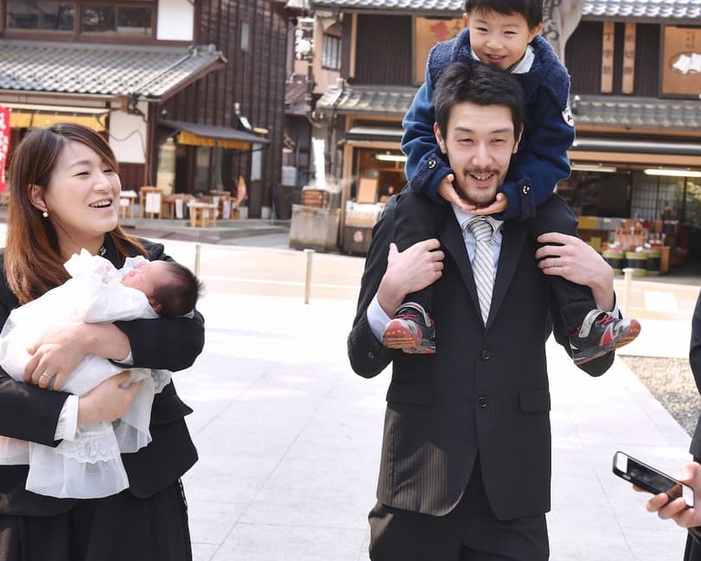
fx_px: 1660
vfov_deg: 19.2
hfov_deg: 23.8
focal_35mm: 80
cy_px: 281
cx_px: 456
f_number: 7.1
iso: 1000
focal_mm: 48
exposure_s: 1/640
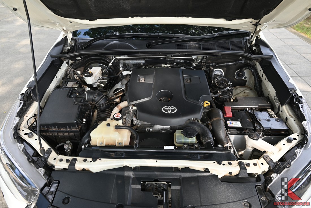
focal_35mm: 24
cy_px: 104
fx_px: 207
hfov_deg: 73.7
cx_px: 156
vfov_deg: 53.2
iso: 100
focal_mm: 24
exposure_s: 1/60
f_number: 5.6
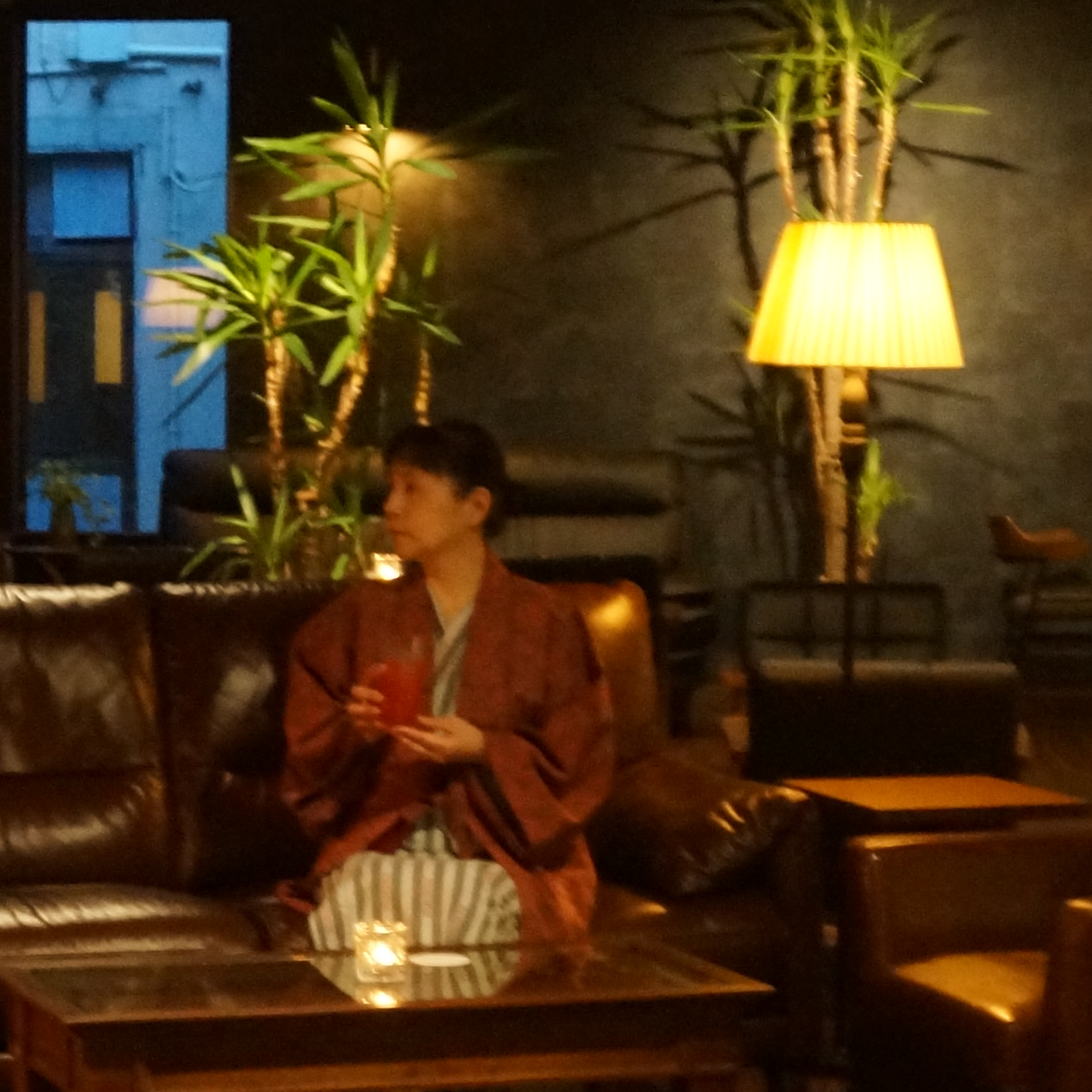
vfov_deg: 15.8
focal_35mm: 110
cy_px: 506
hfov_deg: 15.6
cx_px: 169
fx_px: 3943
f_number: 4.5
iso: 3200
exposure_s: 1/15
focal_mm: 25
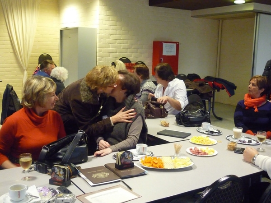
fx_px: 329
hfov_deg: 44.8
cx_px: 136
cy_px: 102
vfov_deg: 34.3
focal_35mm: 42
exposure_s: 1/30
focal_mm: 7.4
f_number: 3.1
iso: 800
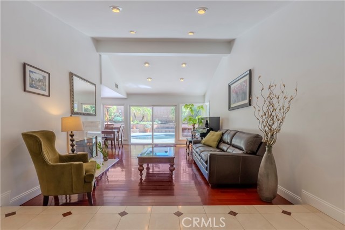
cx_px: 172
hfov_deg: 96.7
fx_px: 153
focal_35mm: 16
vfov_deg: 73.8
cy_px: 115
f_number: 9
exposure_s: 1/50
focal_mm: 16
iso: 100
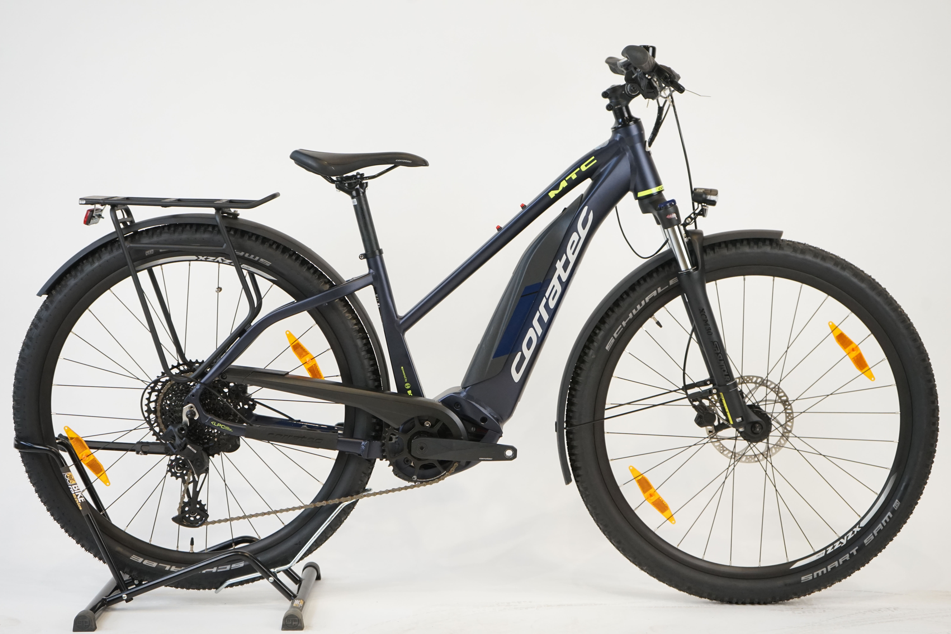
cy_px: 317
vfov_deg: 22.3
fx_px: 1611
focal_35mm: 61
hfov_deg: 32.9
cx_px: 476
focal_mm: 61
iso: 1600
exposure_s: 1/200
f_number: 5.6
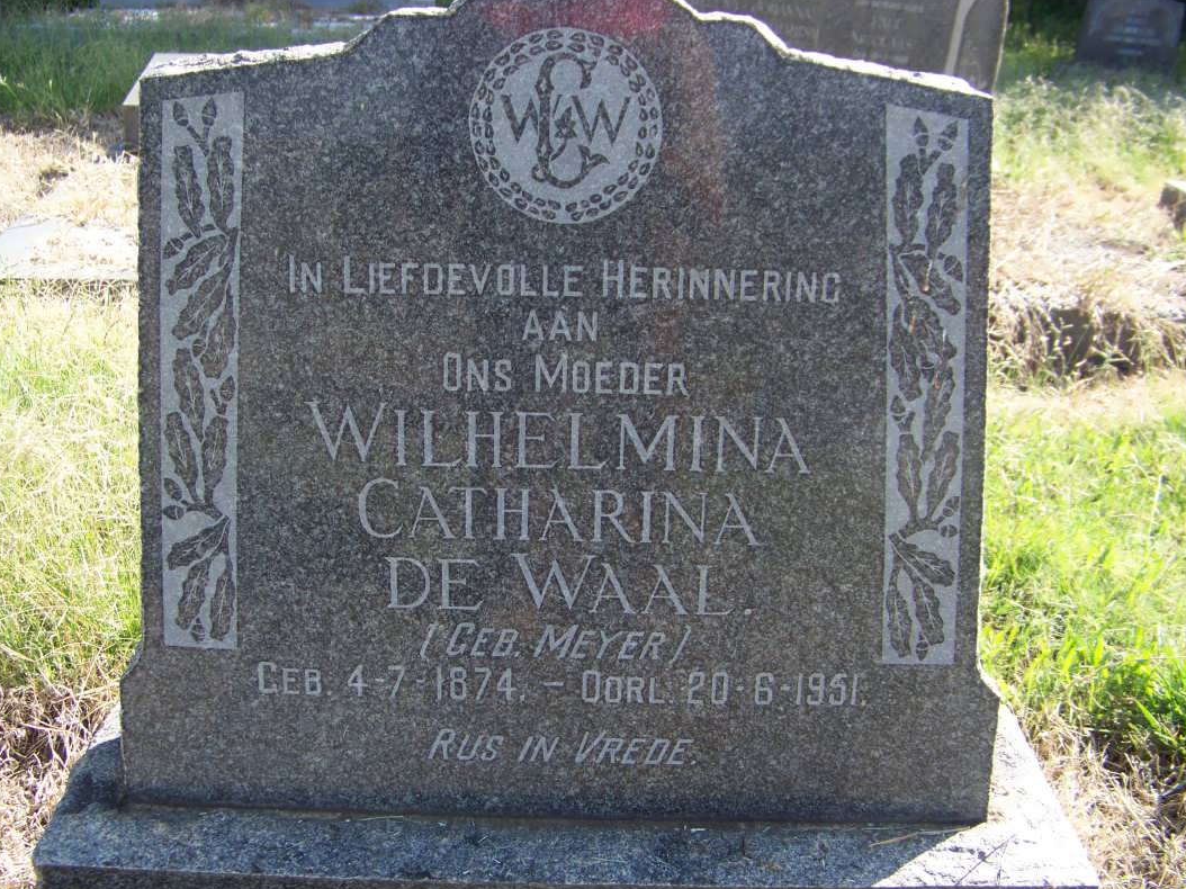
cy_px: 482
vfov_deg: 35.1
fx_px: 1404
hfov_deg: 45.8
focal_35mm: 41
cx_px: 556
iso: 64
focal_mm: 5.85
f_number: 2.8
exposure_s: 1/250
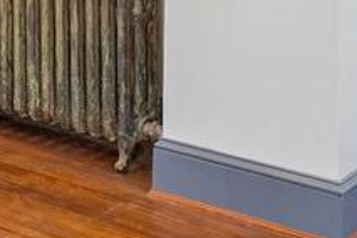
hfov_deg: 17.6
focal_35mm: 108
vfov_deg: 11.7
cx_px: -126
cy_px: -201
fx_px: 1071
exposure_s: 1/30
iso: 1000
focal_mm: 16
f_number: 9
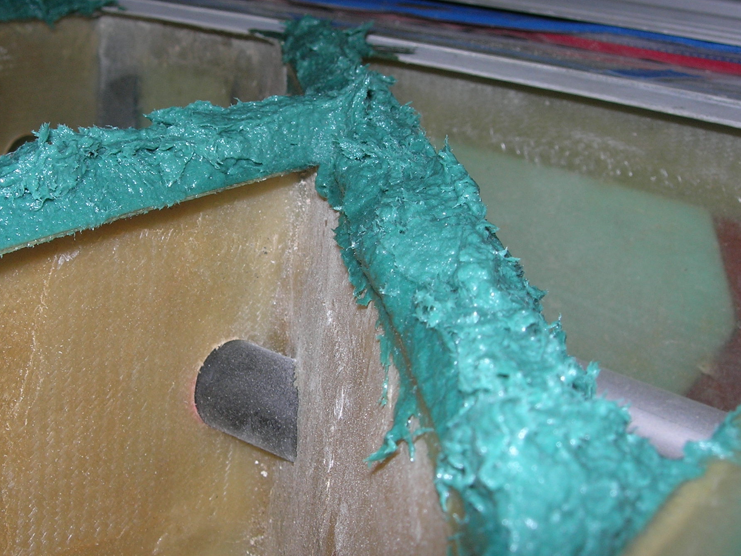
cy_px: 262
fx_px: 1177
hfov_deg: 34.6
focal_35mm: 55
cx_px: 252
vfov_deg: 26.6
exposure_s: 1/60.1
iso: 64
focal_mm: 7.8
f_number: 4.8
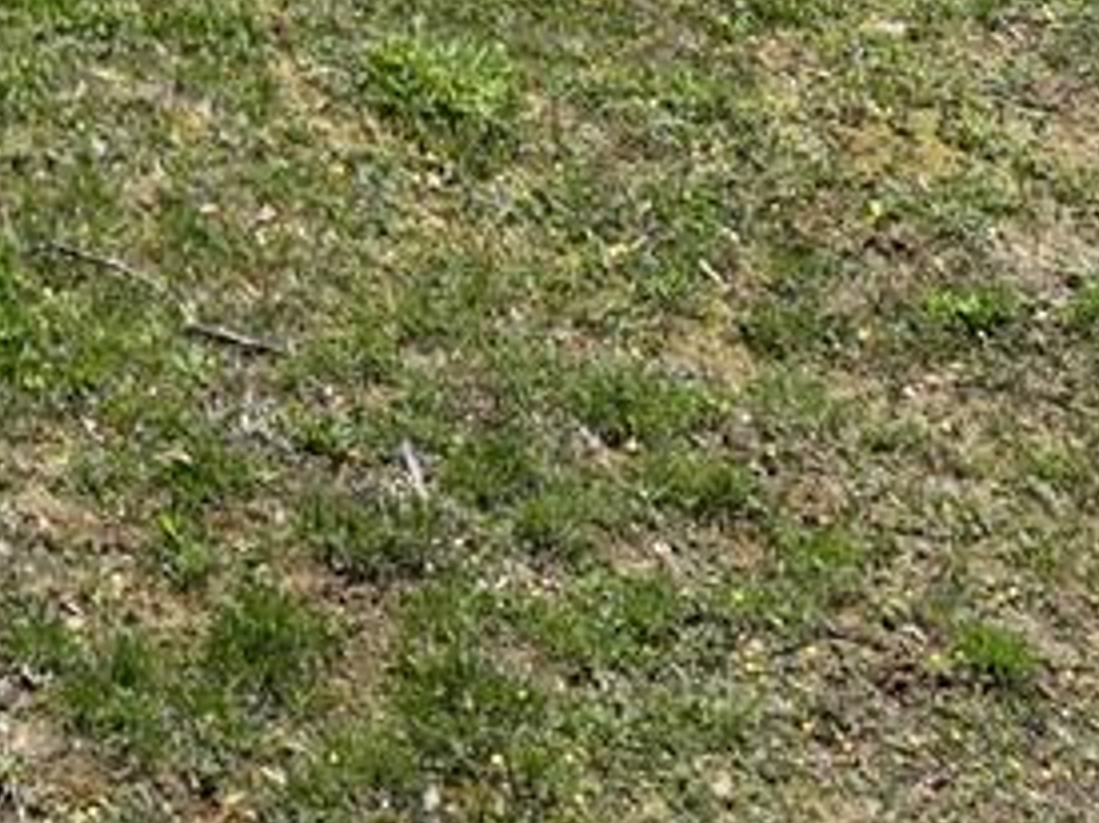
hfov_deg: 10.1
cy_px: -1714
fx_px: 5680
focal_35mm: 179
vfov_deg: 7.3
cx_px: -1247
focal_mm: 12.29
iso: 140
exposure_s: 1/3200
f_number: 2.8
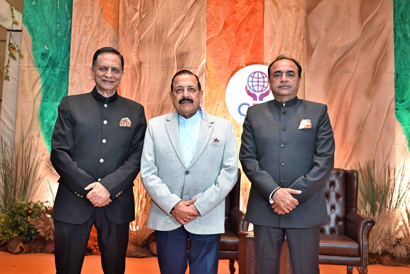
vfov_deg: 32.7
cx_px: 205
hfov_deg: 47.4
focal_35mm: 41
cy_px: 137
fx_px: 467
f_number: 4
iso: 1250
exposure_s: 1/100
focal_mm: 41
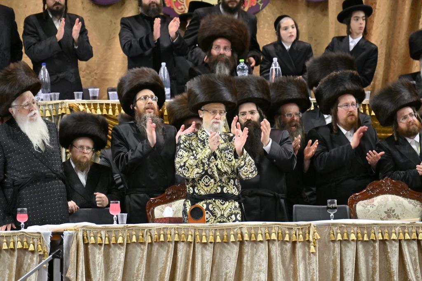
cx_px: 211
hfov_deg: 6.9
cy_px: 140
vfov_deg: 4.6
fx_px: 3515
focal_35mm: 300
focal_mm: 200
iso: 800
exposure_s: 1/200
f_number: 2.8
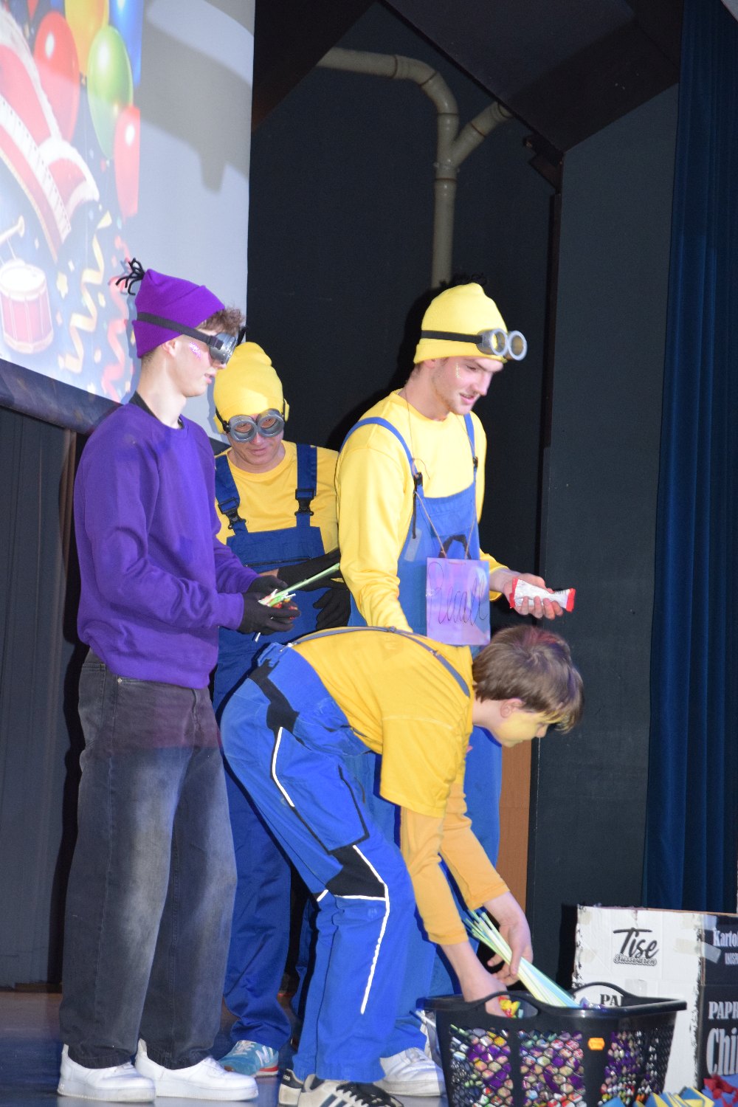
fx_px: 3228
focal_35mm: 105
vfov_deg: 19.5
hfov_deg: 13.0
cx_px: 369
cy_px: 554
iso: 1800
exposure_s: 1/60
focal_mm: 70
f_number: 4
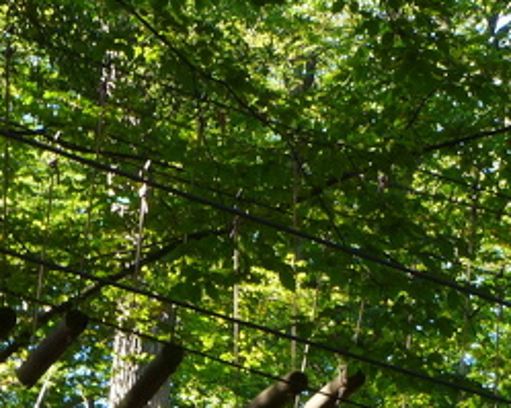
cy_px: 342
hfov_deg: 7.9
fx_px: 3613
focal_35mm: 239
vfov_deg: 6.5
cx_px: 765
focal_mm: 15.7
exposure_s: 1/15
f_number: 8
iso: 80
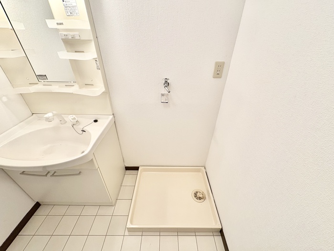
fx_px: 135
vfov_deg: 85.7
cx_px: 167
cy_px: 126
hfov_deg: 102.1
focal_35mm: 14
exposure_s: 1/120
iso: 160
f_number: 2.2
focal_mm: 2.22
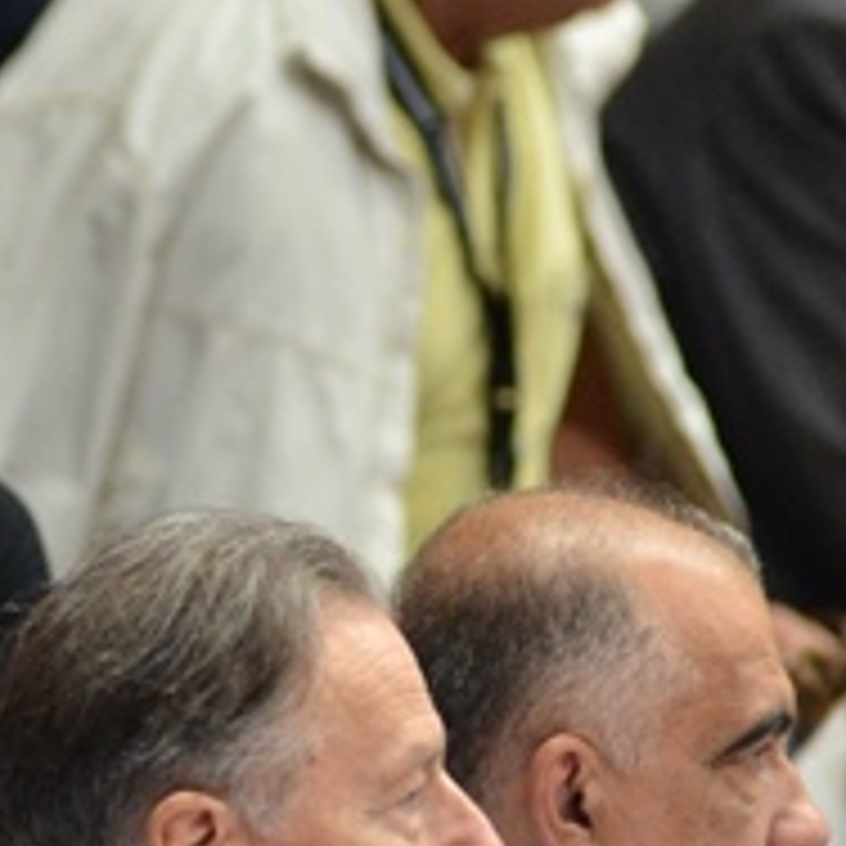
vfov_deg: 2.0
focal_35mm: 855
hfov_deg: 2.0
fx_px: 23641
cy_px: 652
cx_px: 104
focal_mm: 185
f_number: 3.5
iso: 2500
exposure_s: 1/320
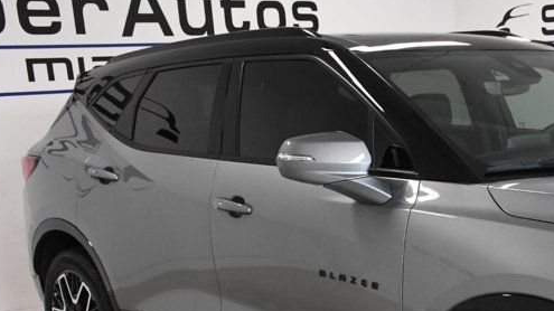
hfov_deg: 30.4
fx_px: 954
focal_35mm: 65
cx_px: 538
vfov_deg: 18.1
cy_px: 305
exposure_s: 1/320
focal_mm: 20
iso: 2500
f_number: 9
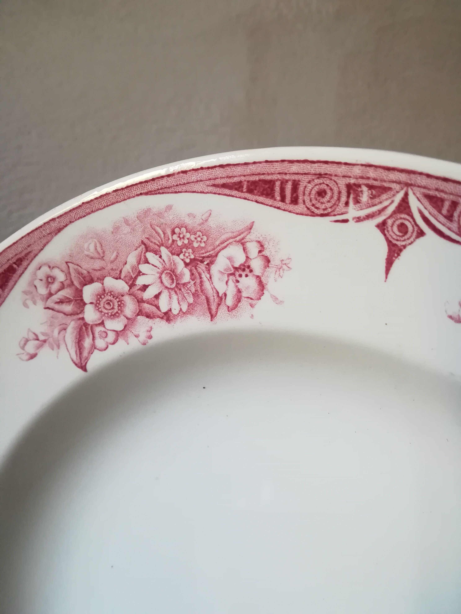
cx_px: 230
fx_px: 462
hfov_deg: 53.1
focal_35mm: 26
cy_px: 307
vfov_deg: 67.3
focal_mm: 3.83
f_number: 2.2
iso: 400
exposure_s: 1/33.3
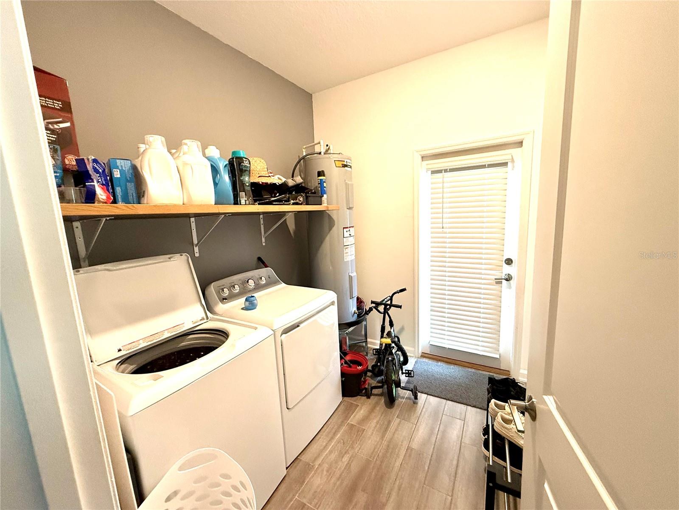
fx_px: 275
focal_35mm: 14
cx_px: 340
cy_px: 255
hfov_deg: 102.1
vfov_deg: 85.7
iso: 250
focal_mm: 2.22
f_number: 2.2
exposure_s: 1/60
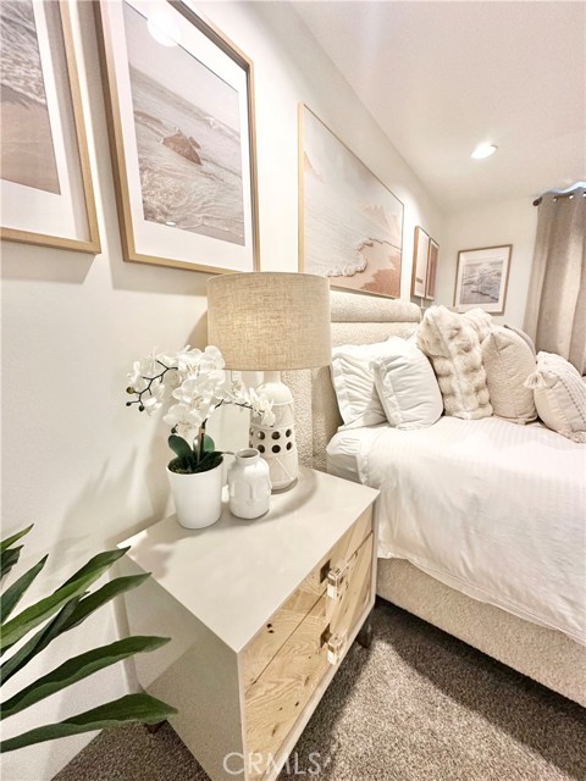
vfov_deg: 102.1
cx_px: 293
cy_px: 390
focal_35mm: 14
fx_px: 316
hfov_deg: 85.7
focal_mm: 2.22
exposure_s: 1/60
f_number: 2.2
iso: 320
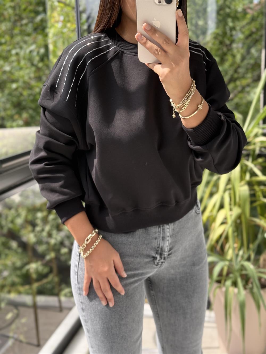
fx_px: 492
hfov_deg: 30.3
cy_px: 177
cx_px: 133
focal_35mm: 48
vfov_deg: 39.7
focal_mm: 6.76
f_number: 1.78
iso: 64
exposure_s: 1/578
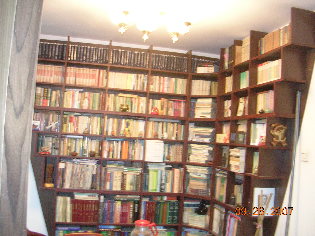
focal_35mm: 38
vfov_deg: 37.7
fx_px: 346
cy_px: 118
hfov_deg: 49.0
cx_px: 158
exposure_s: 1/2.9
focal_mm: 5.8
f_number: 2.8
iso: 200
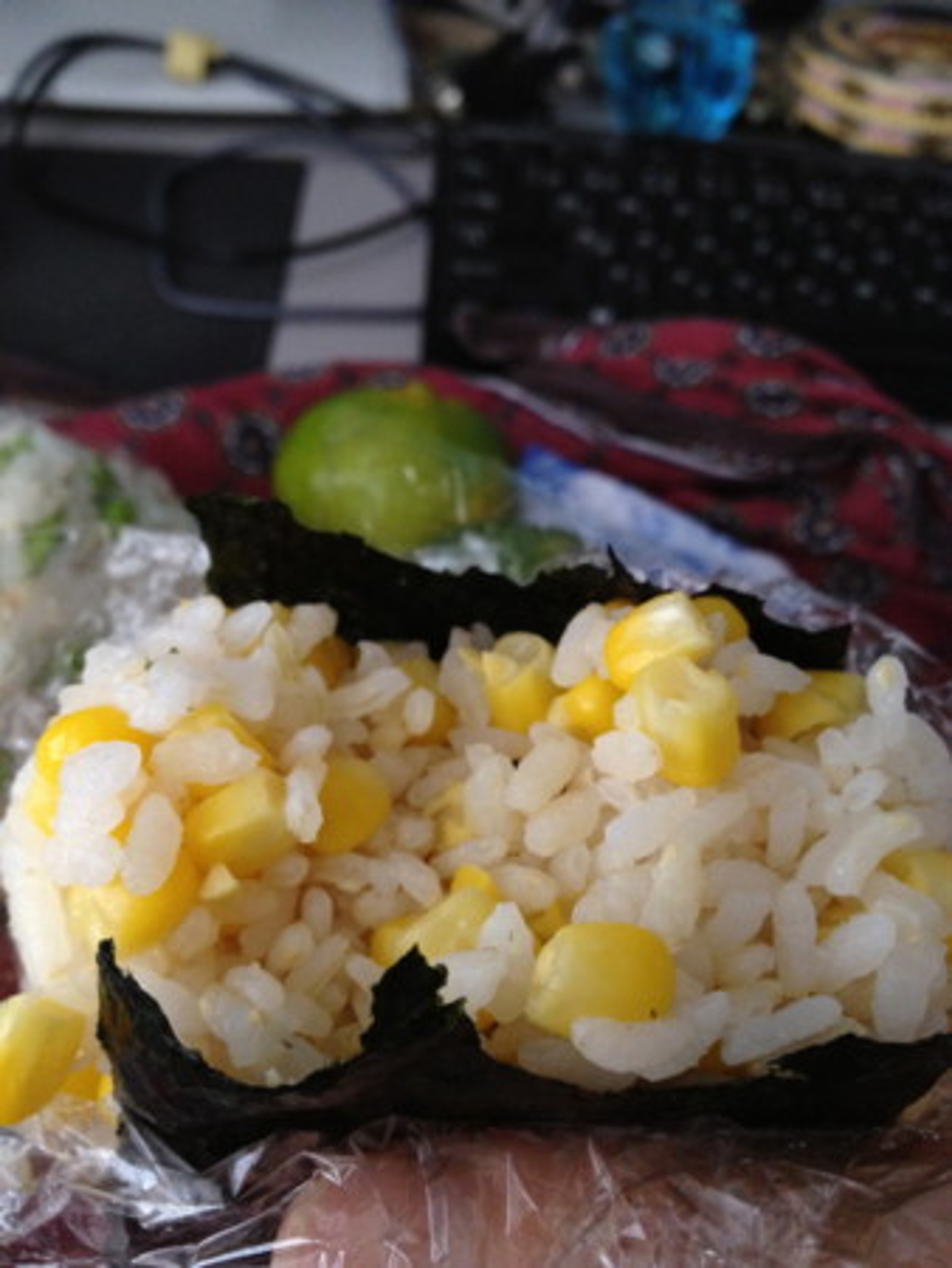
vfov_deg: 52.6
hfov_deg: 40.7
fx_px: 1282
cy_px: 634
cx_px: 476
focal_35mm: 35
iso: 200
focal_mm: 4.28
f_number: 2.4
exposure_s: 1/20
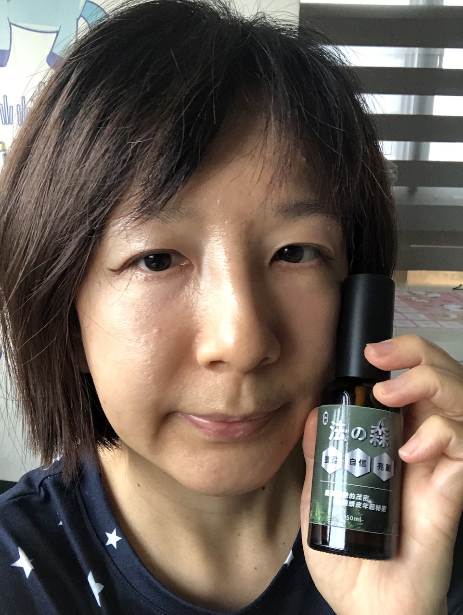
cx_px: 232
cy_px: 308
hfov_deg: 44.2
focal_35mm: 32
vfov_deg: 56.8
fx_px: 570
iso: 320
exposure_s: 1/60
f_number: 2.2
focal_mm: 2.87
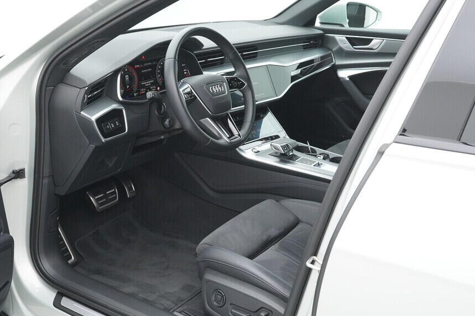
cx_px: 226
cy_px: 169
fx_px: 567
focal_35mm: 43
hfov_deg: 45.4
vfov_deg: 31.1
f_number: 6.3
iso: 2500
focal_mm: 24
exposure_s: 1/125
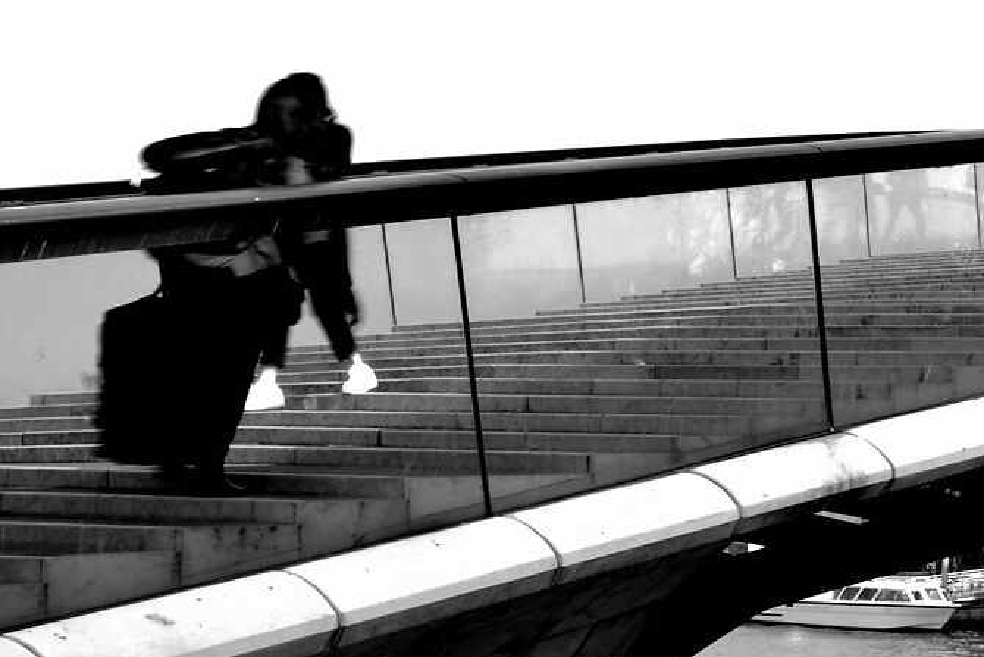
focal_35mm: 86
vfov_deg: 15.9
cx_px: 1621
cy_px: 422
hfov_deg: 19.4
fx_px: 2351
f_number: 14
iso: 160
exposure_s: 1/20
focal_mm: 24
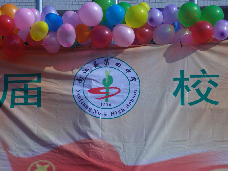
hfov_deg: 10.4
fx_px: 1251
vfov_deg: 7.8
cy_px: 86
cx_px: 114
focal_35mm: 190
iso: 80
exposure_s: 1/1000
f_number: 5.6
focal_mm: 39
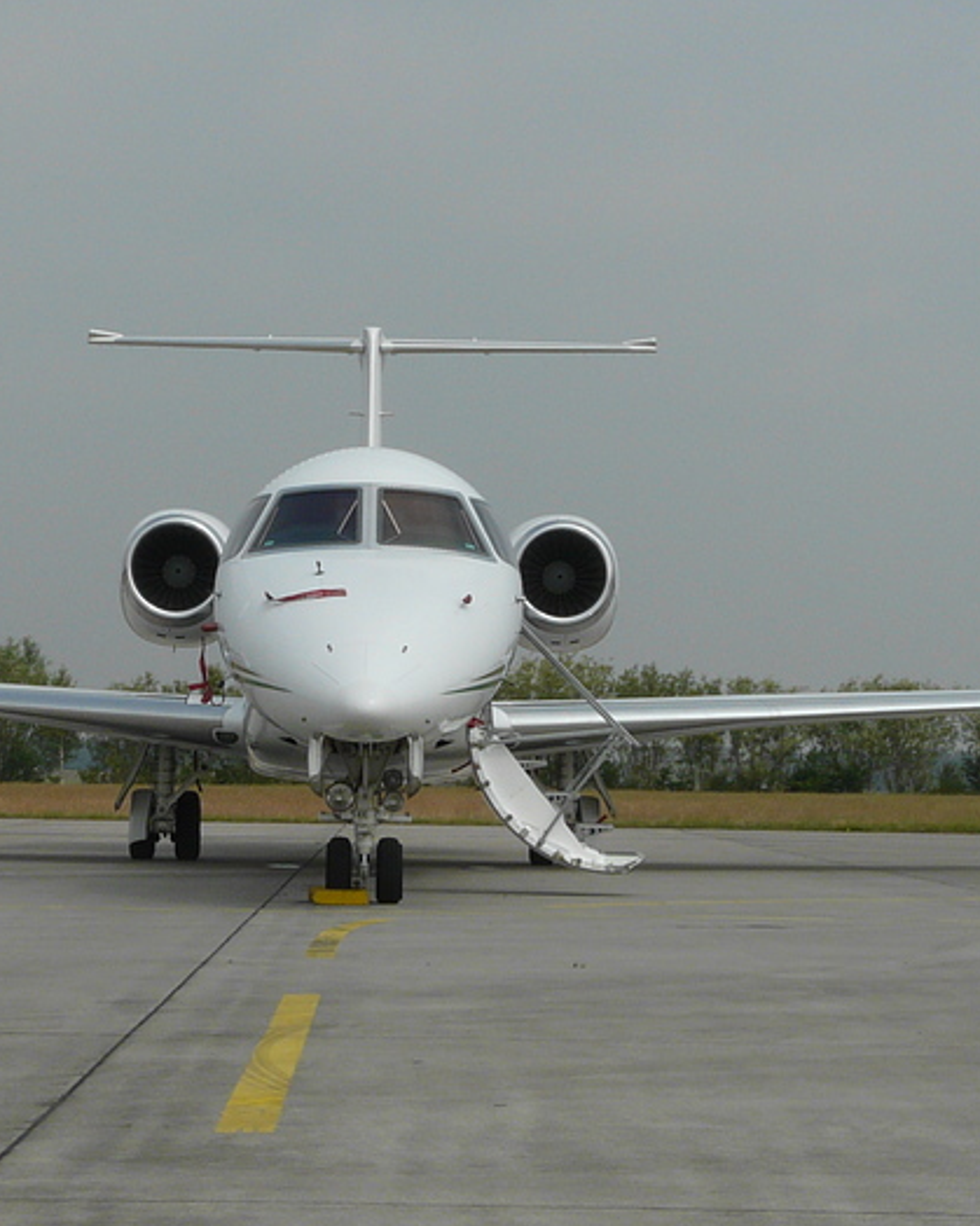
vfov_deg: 18.3
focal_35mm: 105
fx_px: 3808
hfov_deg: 14.7
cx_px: 377
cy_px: 615
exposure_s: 1/500
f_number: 6.3
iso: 100
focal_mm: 9
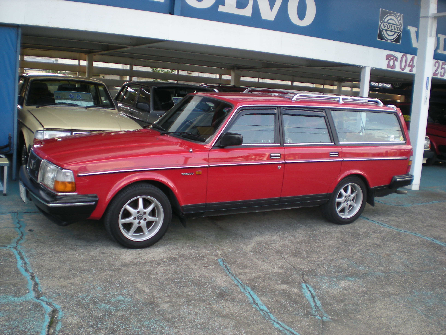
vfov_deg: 37.7
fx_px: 490
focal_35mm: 38
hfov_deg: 49.0
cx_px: 223
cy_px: 168
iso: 64
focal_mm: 6.3
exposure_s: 1/99.6
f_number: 3.1
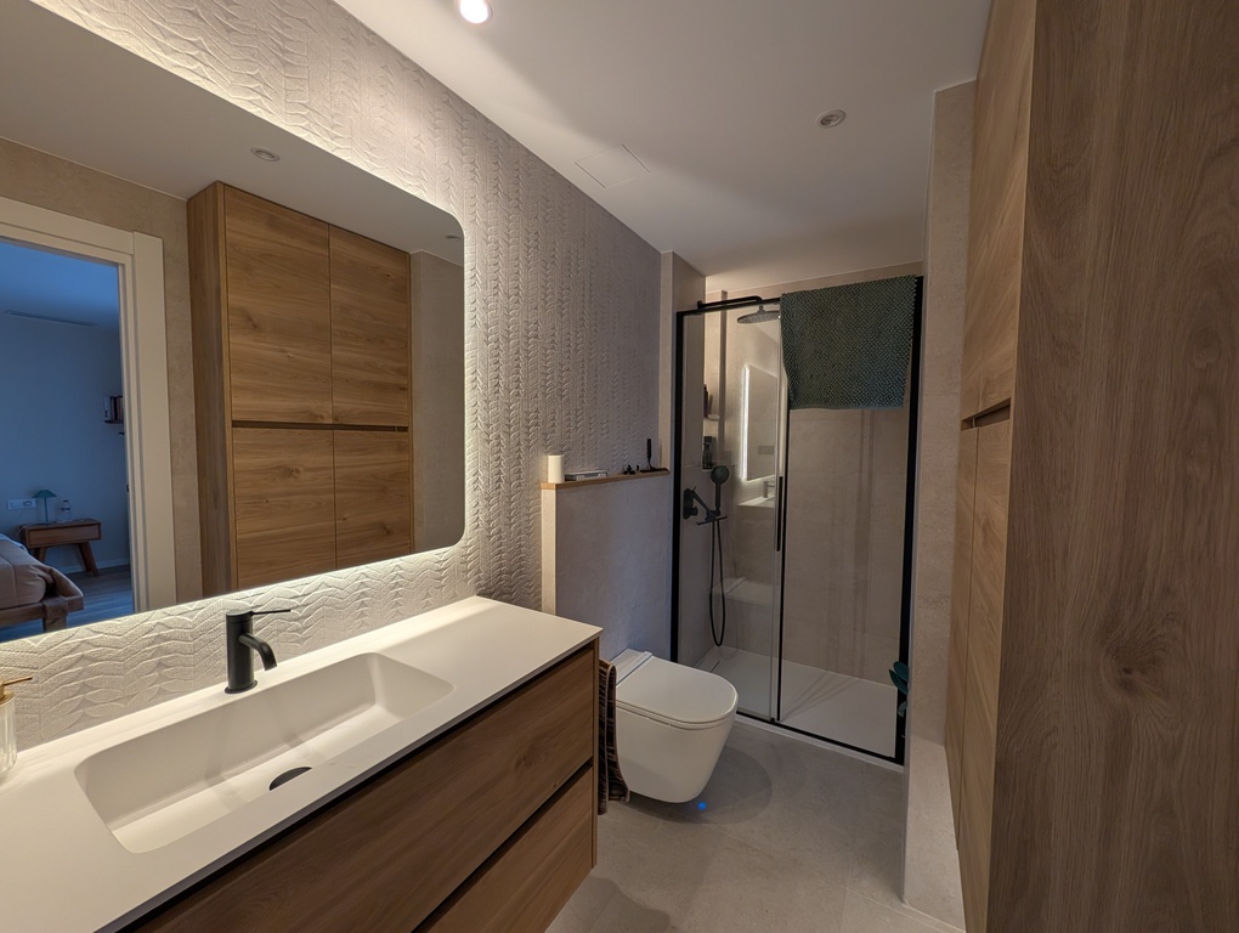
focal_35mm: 12
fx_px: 430
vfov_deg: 94.6
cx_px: 620
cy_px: 466
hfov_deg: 110.5
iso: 50
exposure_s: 1/143
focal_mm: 2.02
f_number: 1.7
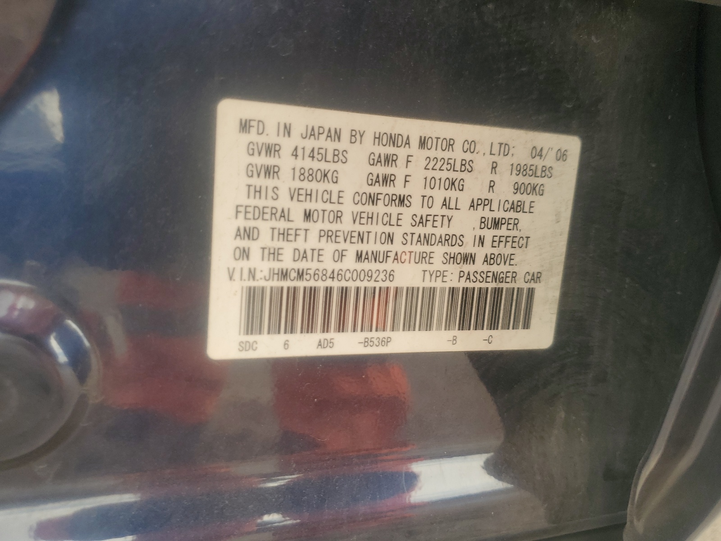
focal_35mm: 26
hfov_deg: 67.3
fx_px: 542
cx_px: 360
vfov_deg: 53.1
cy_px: 270
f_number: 1.5
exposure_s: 1/152
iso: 50
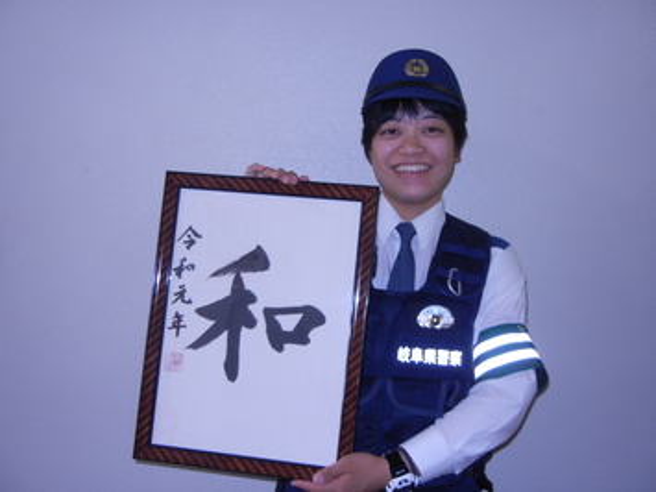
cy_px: 246
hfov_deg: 47.9
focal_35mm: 39
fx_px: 739
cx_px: 328
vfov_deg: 36.8
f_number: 3.7
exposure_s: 1/30
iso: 200
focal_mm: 7.1
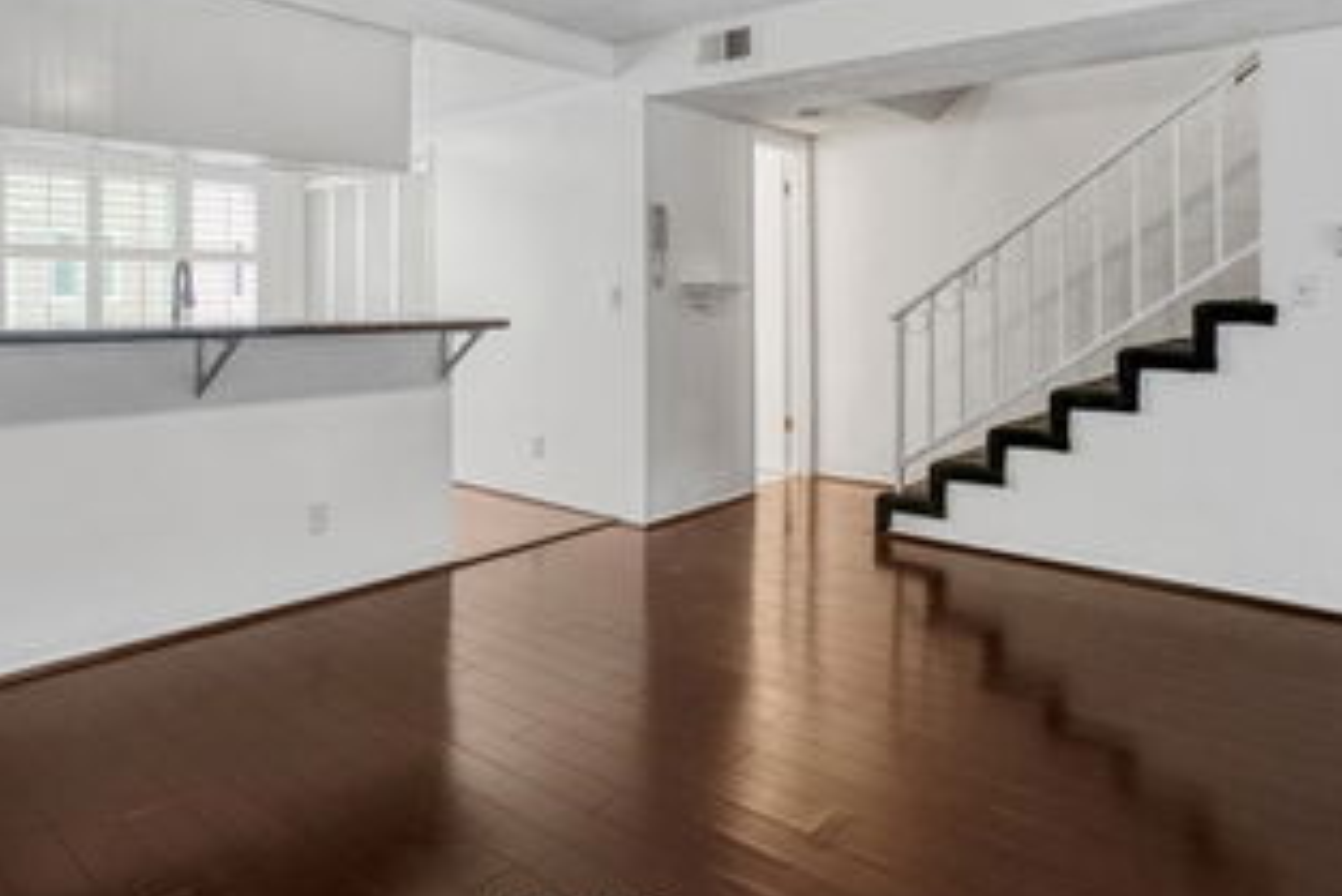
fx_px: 858
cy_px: 262
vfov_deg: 53.5
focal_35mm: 23
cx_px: 545
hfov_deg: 75.3
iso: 2500
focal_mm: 10
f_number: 4
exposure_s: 1/30
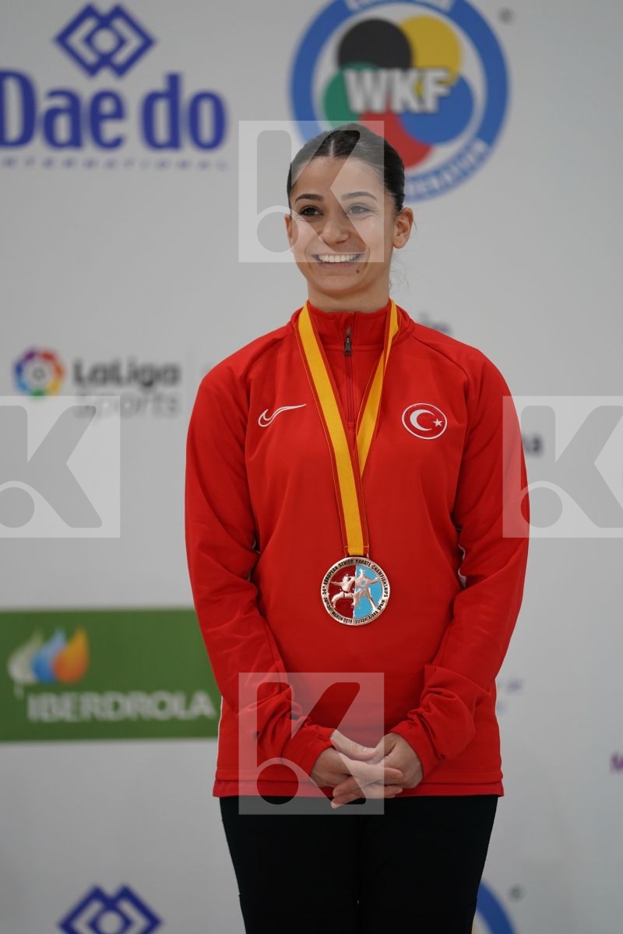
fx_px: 5191
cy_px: 467
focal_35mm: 200
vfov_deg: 10.3
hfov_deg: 6.9
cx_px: 312
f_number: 2.8
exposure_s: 1/250
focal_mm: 200
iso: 800
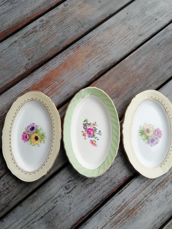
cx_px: 86
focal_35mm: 31
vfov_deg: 58.4
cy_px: 114
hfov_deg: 45.4
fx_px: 205
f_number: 2.2
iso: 80
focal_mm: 3.21
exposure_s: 1/100
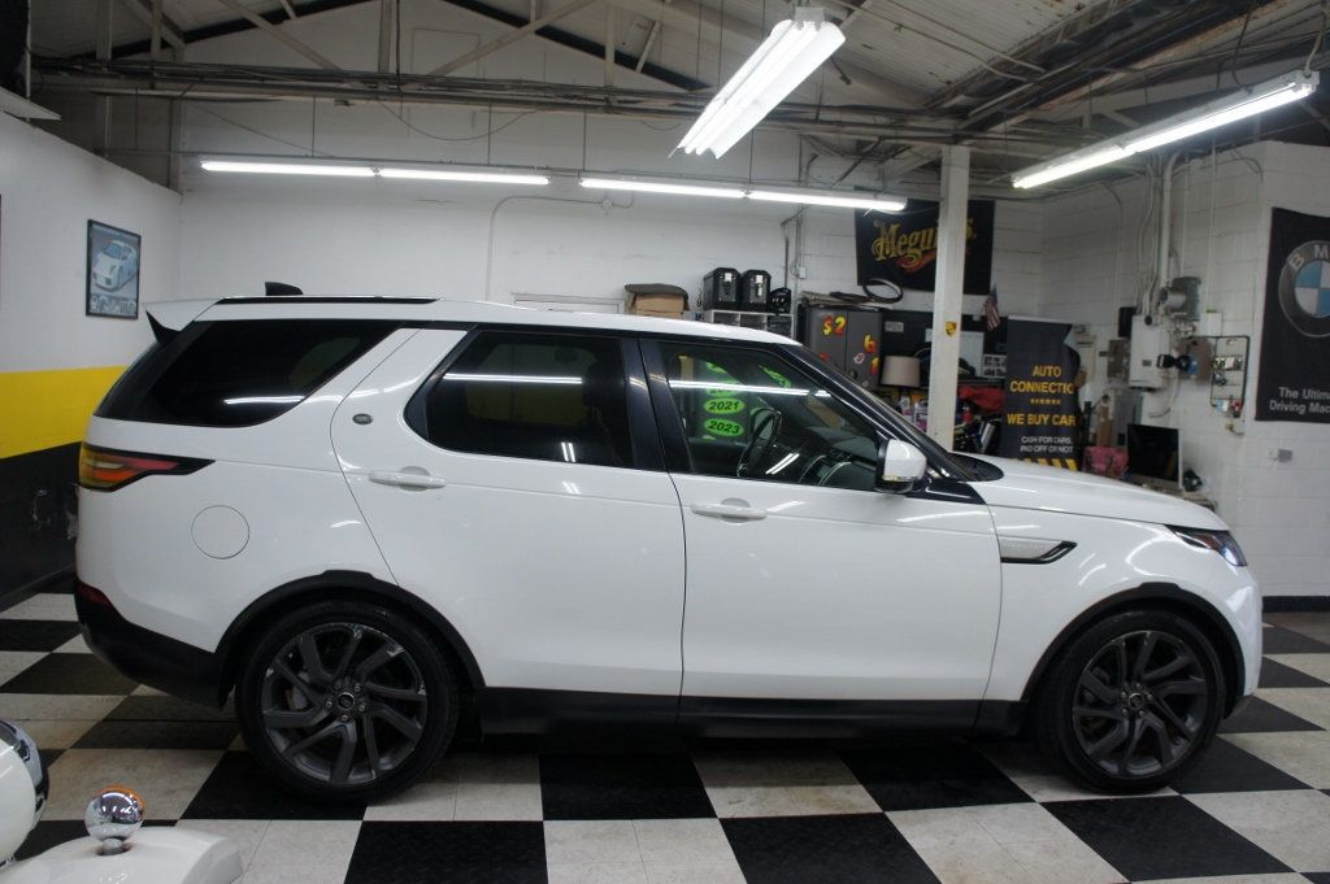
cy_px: 442
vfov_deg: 47.9
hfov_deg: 67.4
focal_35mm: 27
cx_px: 665
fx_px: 997
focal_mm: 18
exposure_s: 1/80
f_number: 4
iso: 400
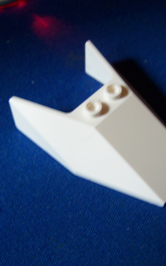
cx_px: 107
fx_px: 391
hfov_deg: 23.9
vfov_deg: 37.5
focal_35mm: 54
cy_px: 133
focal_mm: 6.3
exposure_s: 1/8
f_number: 2.8
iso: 160
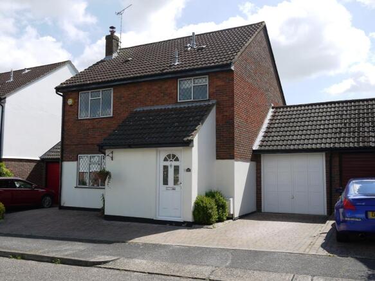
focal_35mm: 34
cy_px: 140
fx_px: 368
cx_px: 188
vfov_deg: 41.8
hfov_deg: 54.0
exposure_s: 1/400
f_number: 7.1
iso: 100
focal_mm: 17
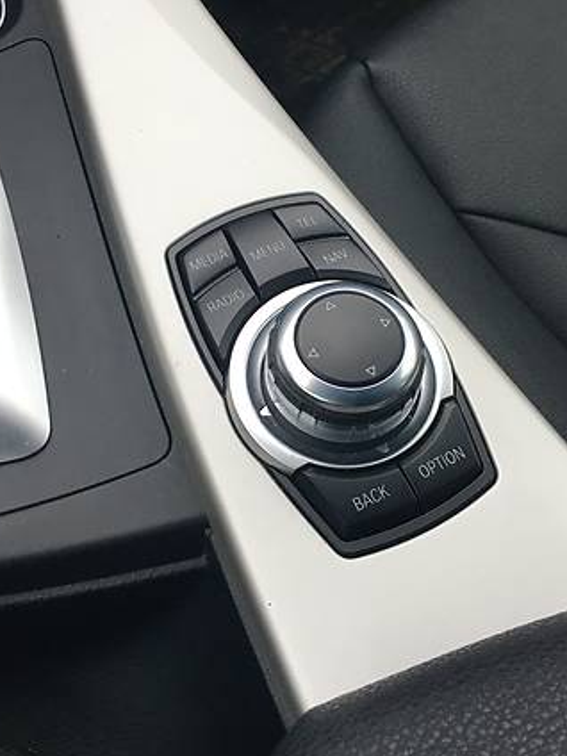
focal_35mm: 41
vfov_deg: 45.5
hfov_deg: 35.1
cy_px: 305
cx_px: 316
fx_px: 895
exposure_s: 1/33
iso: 25
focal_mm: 4.2
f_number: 2.2
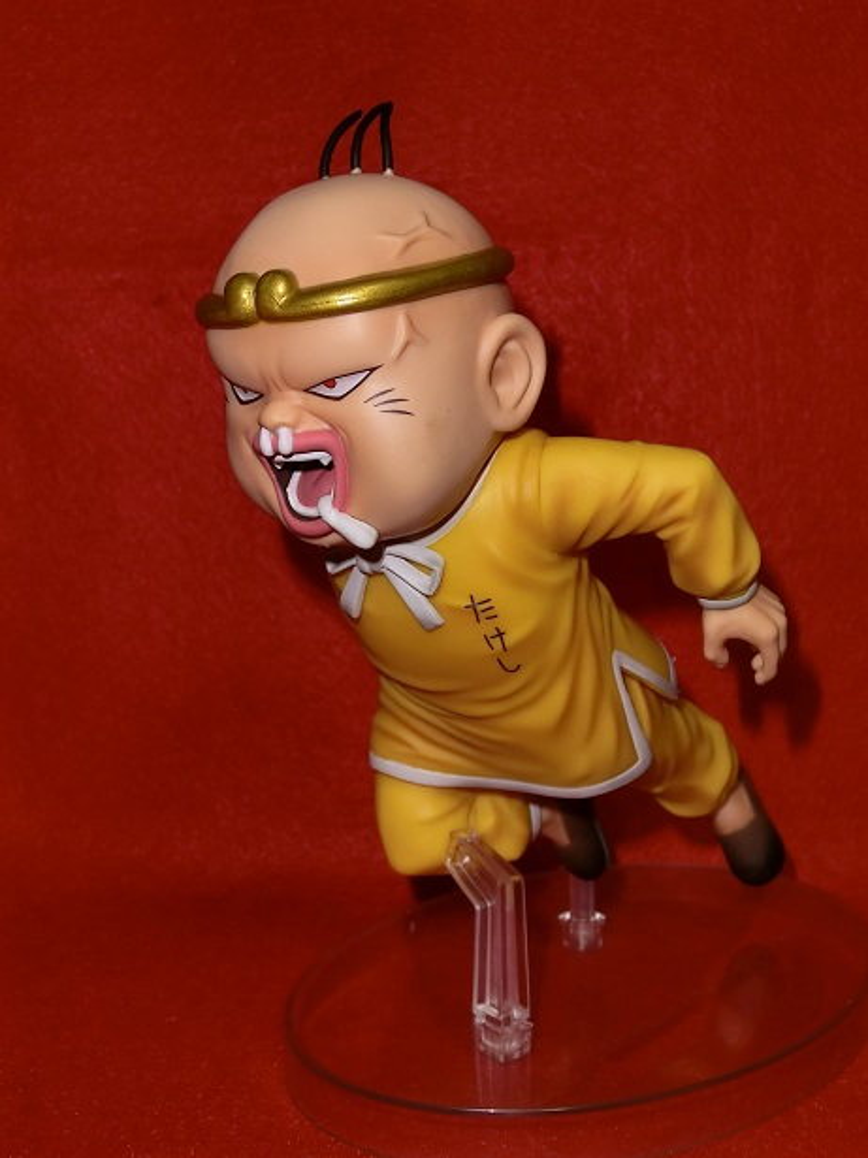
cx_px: 434
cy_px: 579
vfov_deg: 43.0
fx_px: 1472
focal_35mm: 44
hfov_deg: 32.9
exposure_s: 1/50
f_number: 4.2
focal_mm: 7.87
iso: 100
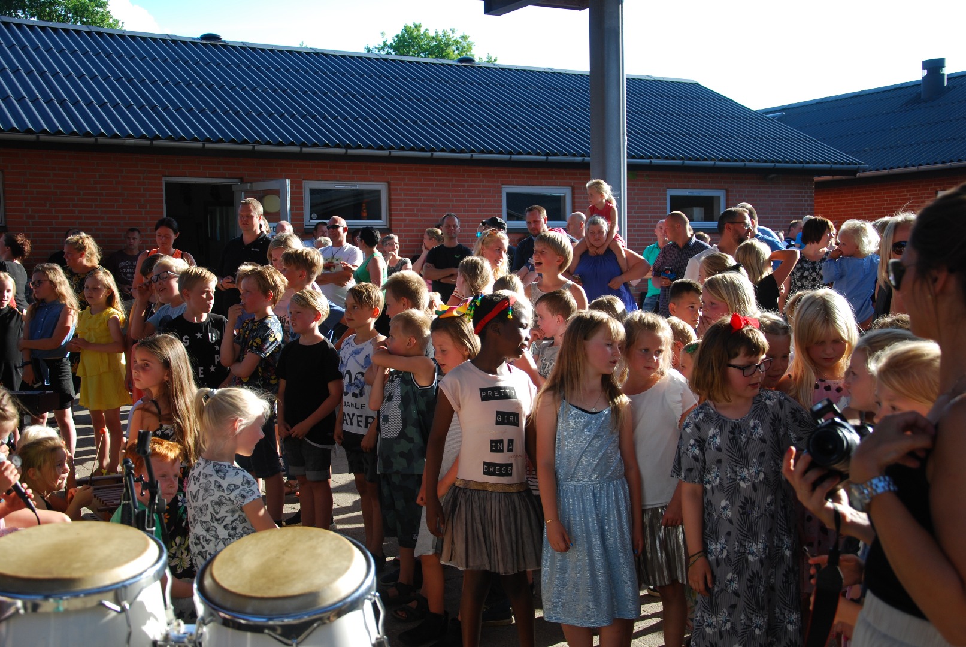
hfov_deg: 43.6
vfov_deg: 30.0
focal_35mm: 45
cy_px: 324
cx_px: 483
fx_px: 1209
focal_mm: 30
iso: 200
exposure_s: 1/320
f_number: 4.2
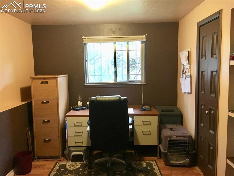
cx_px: 117
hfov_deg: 61.7
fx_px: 196
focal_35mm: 29
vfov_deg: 48.2
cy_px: 88
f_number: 2.2
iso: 200
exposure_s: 1/20
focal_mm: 4.15
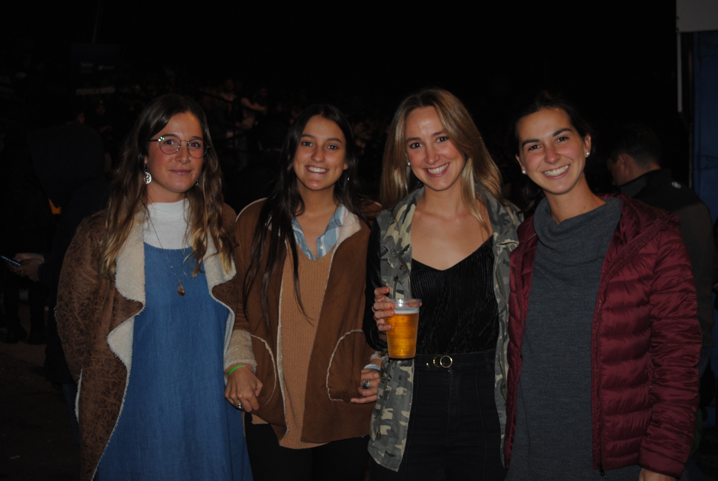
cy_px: 240
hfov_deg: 44.9
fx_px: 869
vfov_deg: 30.9
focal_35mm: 44
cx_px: 359
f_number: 4.2
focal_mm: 29
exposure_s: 1/60
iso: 200
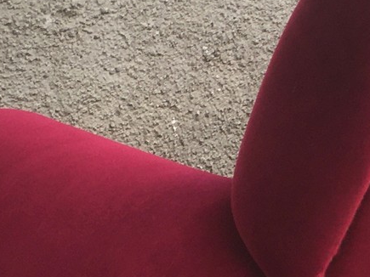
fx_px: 1069
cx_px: 470
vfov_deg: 14.5
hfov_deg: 18.4
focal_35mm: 100
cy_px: 278
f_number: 2.2
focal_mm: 4.15
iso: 25
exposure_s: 1/324
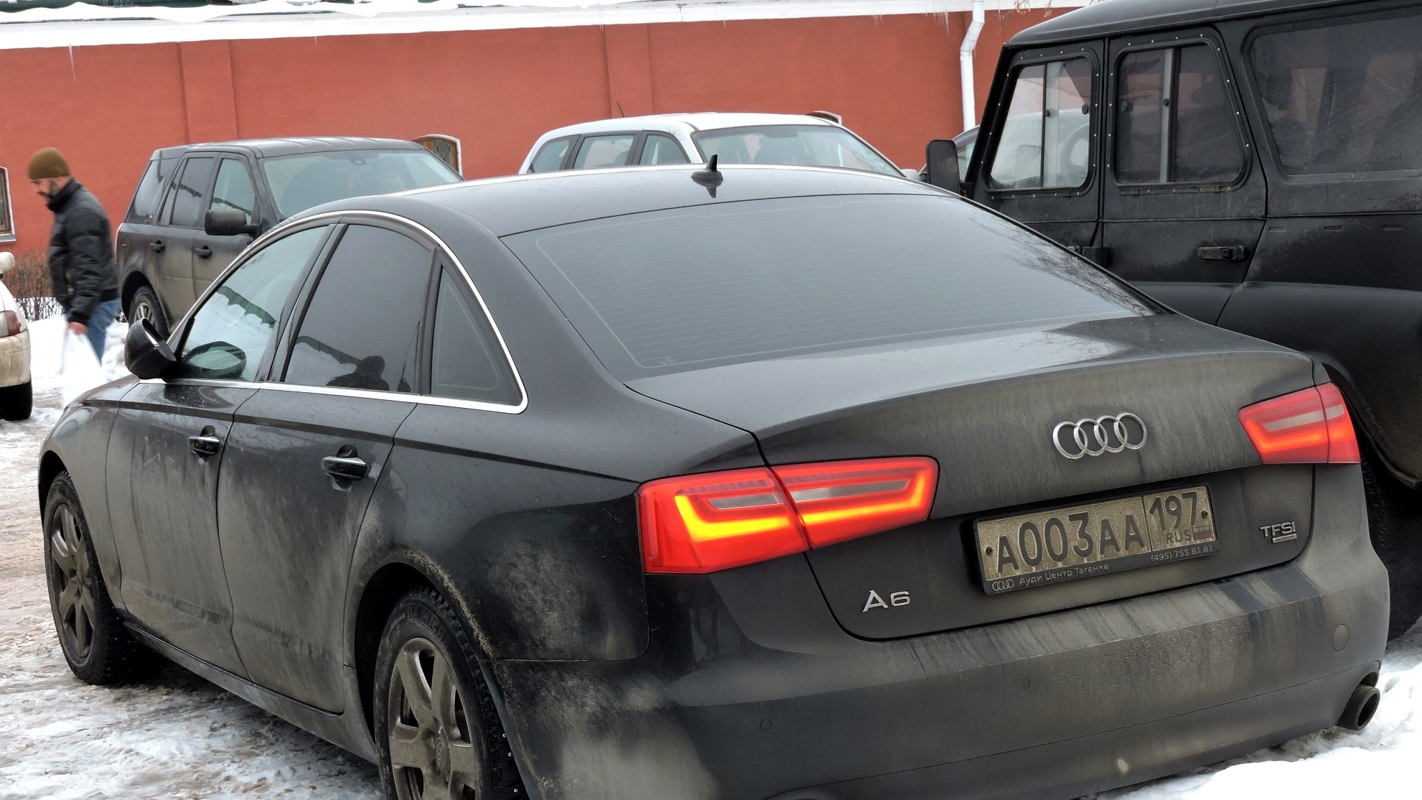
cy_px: 435
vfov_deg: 21.8
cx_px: 709
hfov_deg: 37.9
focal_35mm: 55
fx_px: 2074
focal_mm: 9
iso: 100
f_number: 4
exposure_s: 1/60
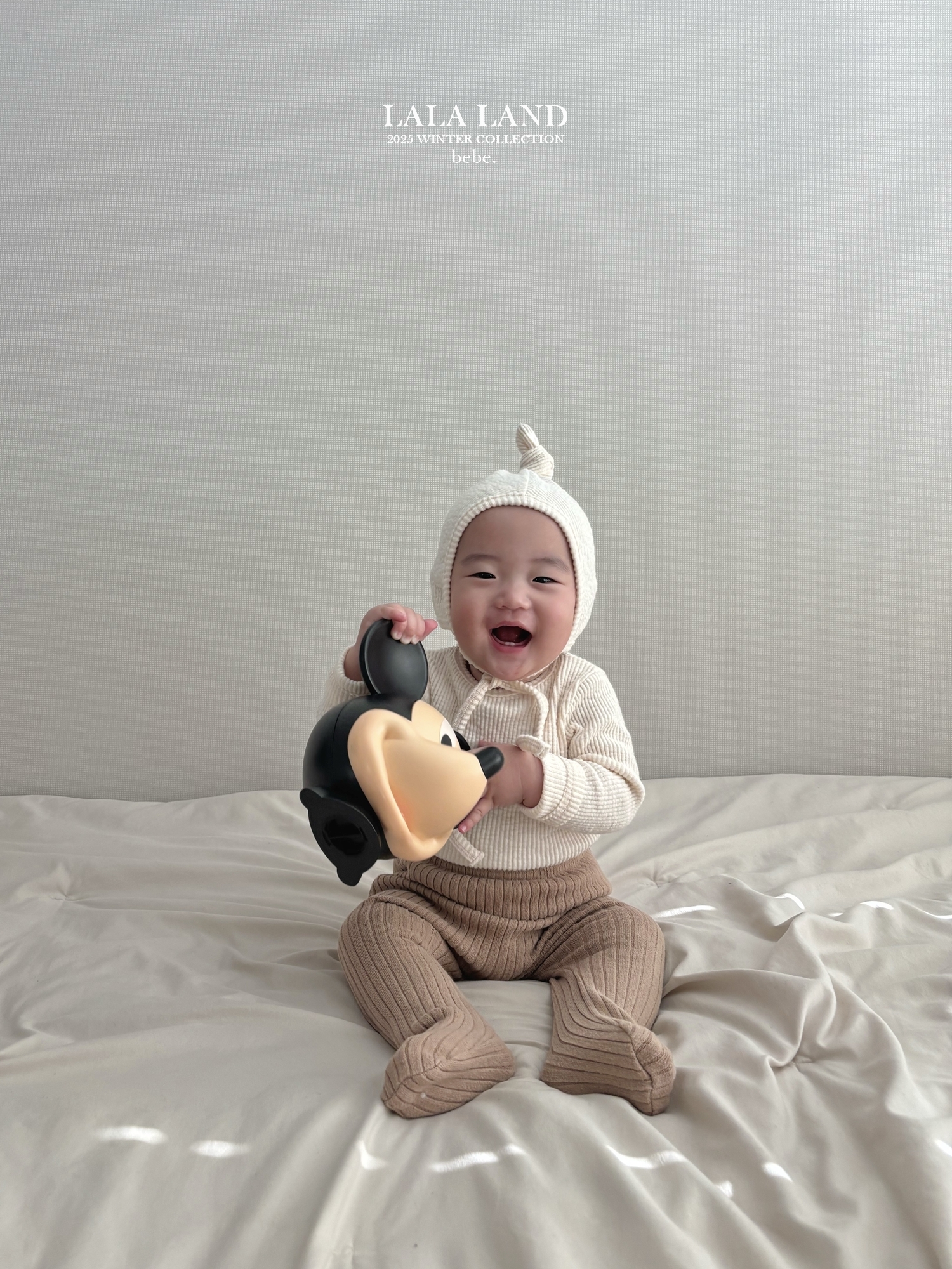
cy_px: 634
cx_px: 476
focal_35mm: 26
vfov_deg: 67.3
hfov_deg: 53.1
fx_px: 953
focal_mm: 5.96
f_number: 1.6
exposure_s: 1/121
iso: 100
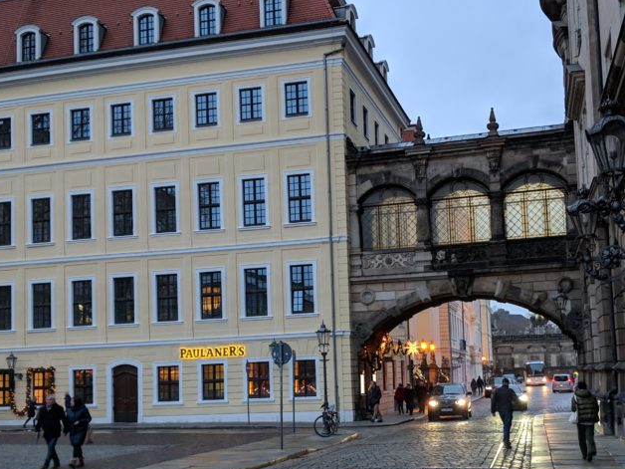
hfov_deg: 42.8
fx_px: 794
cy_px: 301
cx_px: 355
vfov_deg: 32.7
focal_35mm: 44
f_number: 1.8
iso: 290
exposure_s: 1/100
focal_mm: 4.44
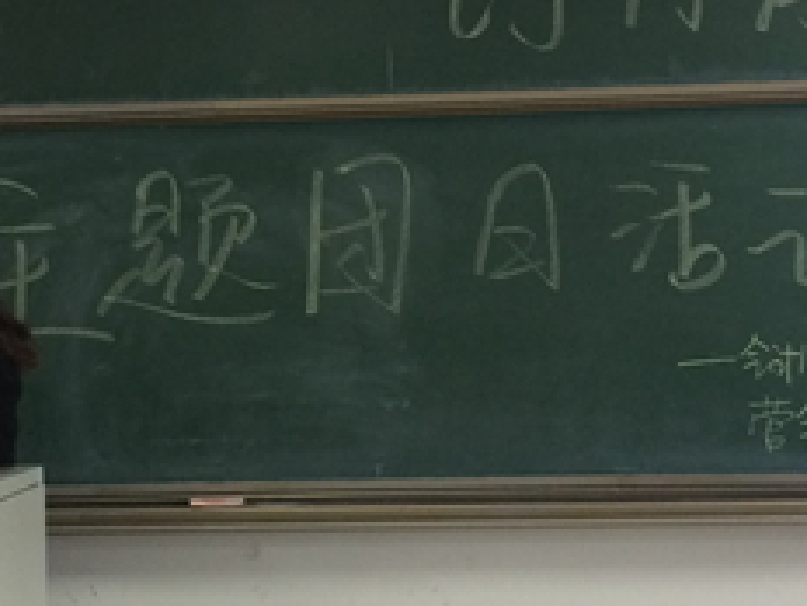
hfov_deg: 24.3
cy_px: 205
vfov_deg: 18.4
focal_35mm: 80
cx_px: 292
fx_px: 1865
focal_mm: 4.15
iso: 64
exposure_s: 1/33
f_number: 2.2
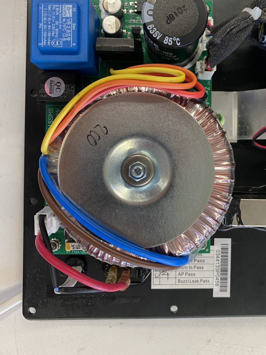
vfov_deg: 52.3
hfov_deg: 40.2
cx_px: 177
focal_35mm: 35
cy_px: 144
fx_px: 359
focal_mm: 4.25
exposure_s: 1/50
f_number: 1.8
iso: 80
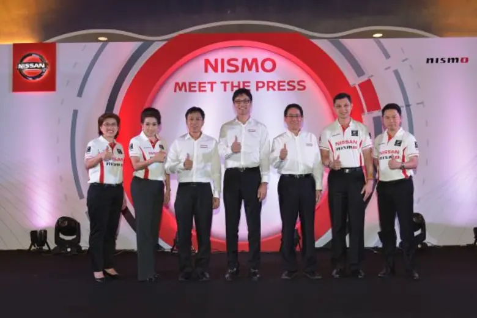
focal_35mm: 34
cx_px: 238
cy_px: 159
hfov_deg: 55.8
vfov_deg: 38.9
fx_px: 450
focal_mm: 34
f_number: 5.6
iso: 640
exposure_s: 1/60
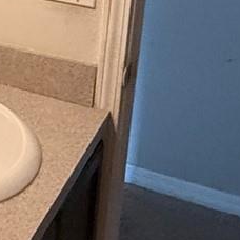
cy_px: -51
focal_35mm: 87
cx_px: -200
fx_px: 682
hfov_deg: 16.5
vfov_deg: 18.8
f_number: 2.2
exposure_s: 1/60
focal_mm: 2.22
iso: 500
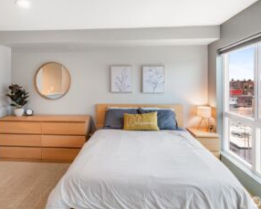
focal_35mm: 22
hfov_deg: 75.8
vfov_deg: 63.6
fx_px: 167
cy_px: 88
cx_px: 120
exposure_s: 1/8
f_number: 10
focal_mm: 11
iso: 250
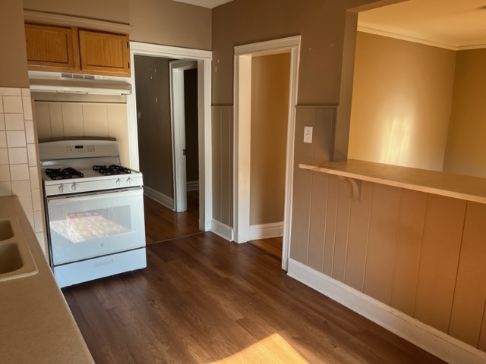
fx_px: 365
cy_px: 182
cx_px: 243
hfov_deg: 67.3
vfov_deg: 53.1
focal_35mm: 26
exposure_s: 1/121
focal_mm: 5.1
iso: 125
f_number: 1.6
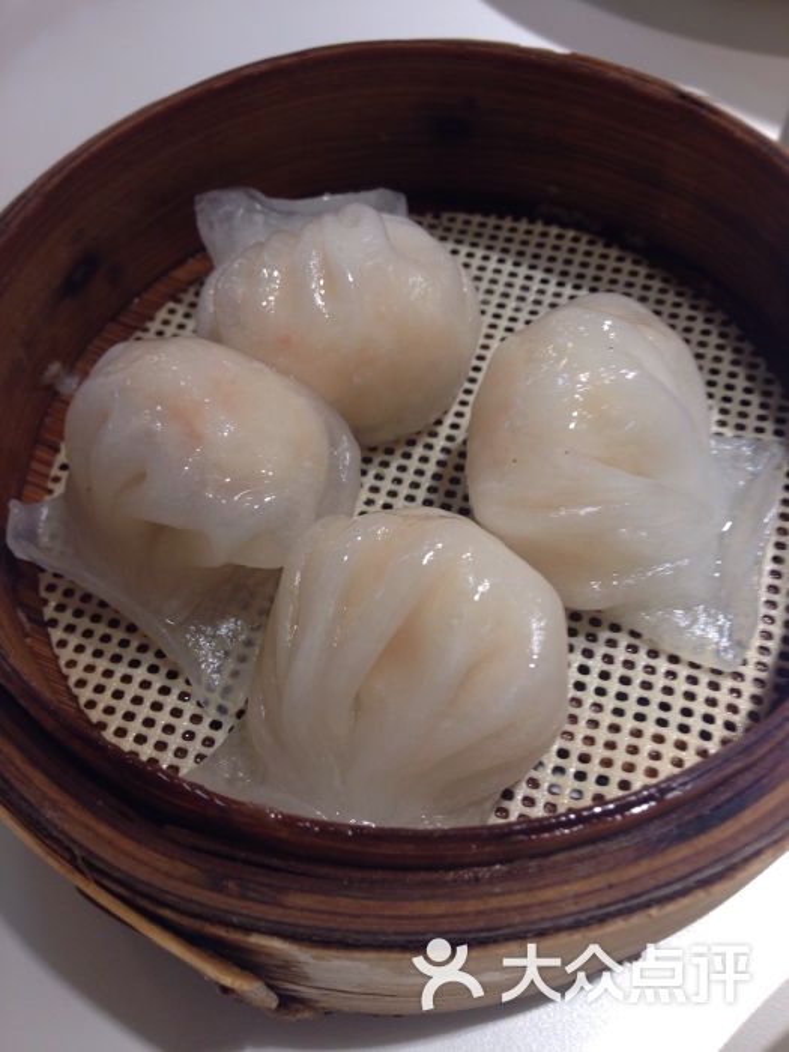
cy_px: 526
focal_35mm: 33
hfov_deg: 42.9
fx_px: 1003
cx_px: 394
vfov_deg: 55.4
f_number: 2.4
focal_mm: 4.12
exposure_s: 1/24
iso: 50
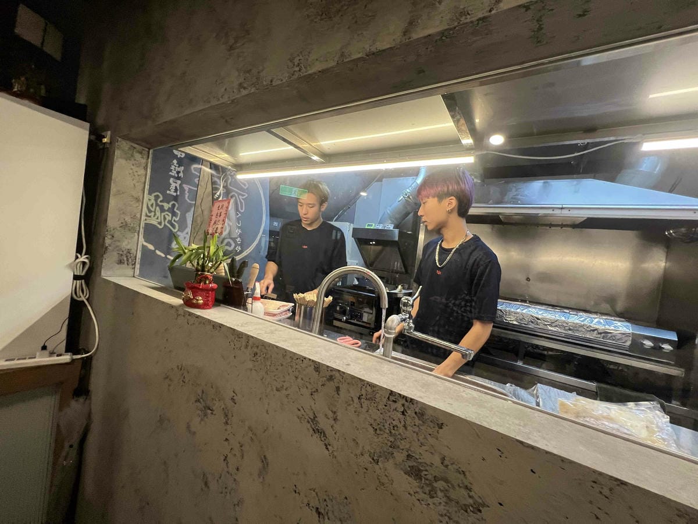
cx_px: 349
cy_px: 262
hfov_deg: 106.2
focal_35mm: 13
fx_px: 262
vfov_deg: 89.9
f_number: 1.8
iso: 250
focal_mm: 1.57
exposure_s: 1/120
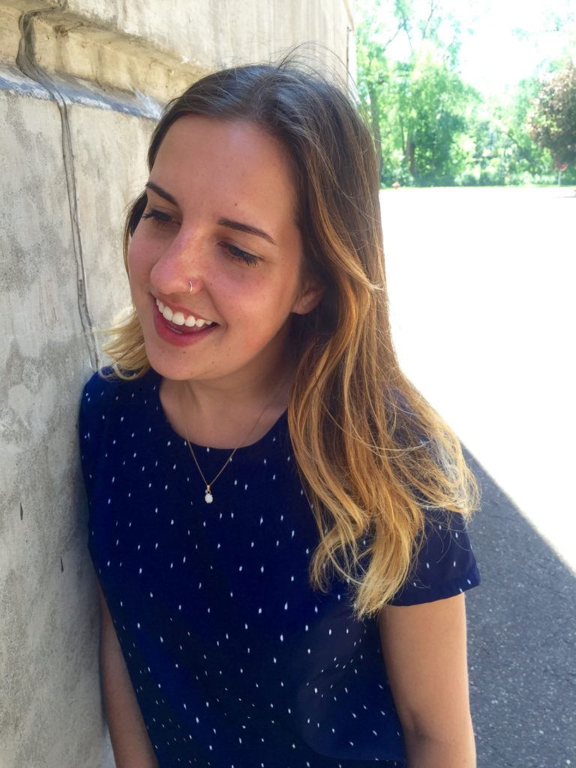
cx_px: 288
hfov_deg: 48.2
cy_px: 384
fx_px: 643
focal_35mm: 29
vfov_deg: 61.7
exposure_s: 1/120
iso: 32
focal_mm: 4.15
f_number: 2.2
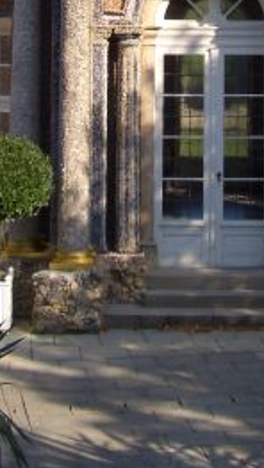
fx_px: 1082
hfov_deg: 13.8
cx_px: 214
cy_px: -59
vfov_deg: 22.9
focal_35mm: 87
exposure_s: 1/200
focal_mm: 5.8
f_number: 4.3
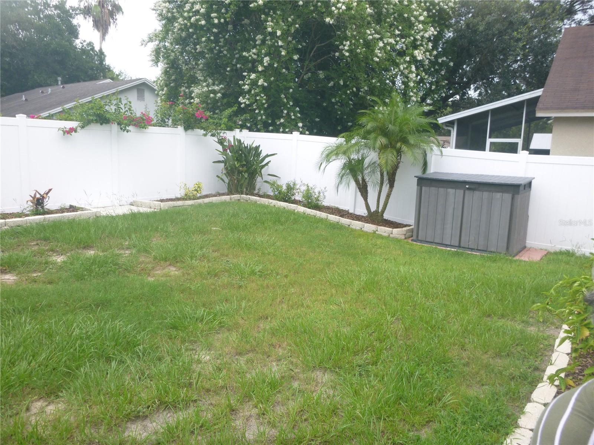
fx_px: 429
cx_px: 297
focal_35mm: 25
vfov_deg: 54.9
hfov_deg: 69.4
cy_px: 222
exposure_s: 1/160
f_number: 3.9
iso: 100
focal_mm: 4.5
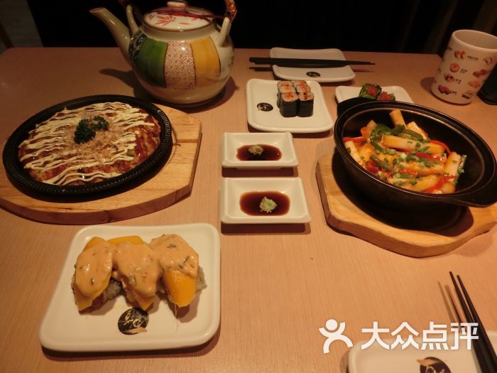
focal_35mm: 24
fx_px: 345
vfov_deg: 56.8
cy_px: 186
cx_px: 248
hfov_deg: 71.6
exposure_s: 1/125
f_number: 3
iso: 200
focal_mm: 4.24
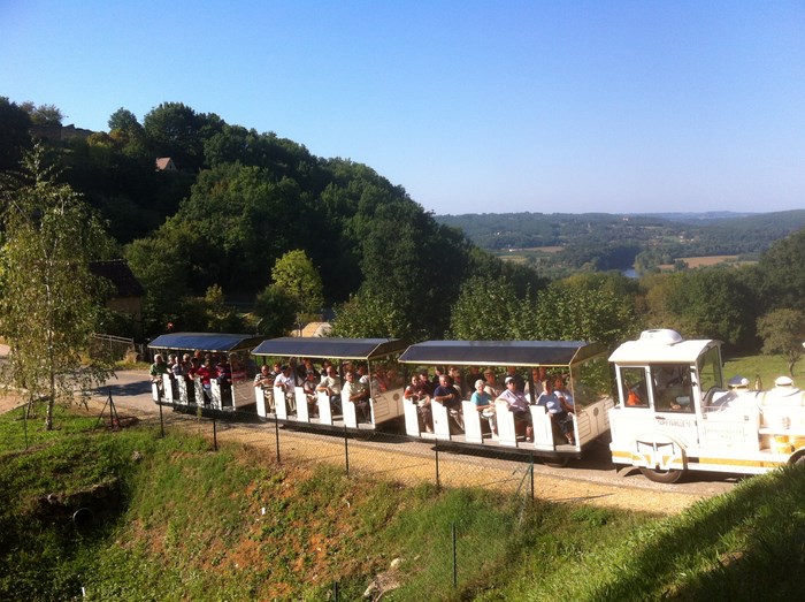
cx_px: 402
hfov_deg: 52.7
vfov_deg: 40.6
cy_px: 301
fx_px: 813
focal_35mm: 35
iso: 80
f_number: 2.8
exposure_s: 1/715
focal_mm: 3.85
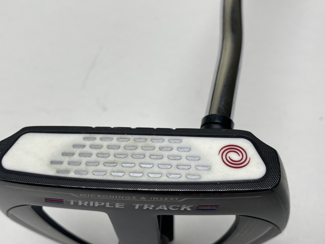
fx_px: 329
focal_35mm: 35
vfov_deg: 40.7
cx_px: 147
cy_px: 123
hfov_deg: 52.5
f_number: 1.8
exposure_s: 1/452
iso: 32
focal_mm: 4.25
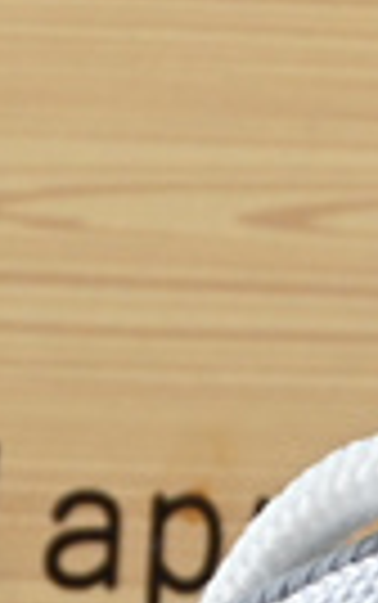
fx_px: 7110
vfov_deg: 4.8
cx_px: 1138
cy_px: 1336
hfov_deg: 3.0
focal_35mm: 432
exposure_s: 1/50
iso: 100
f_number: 5
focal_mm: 31.5
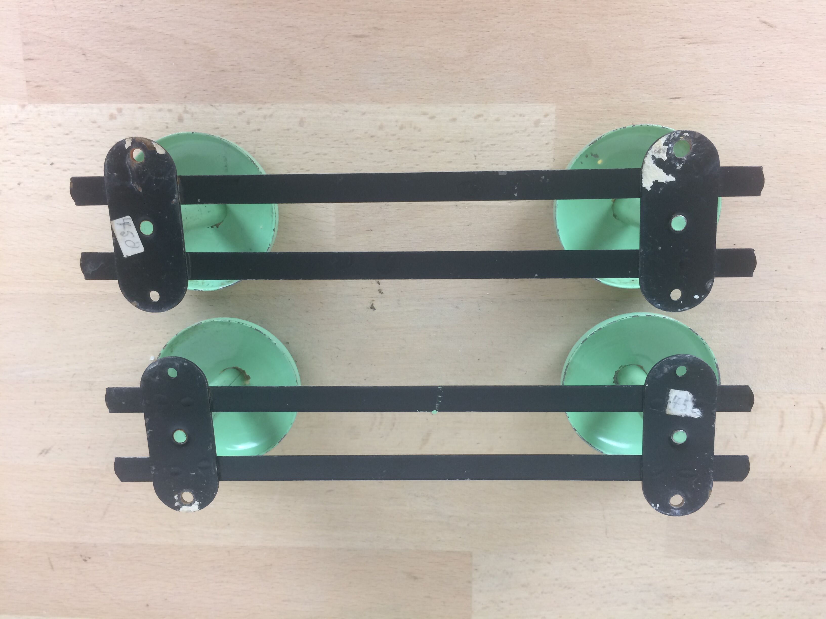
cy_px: 310
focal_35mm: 29
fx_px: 692
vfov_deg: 48.2
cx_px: 413
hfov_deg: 61.7
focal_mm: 4.15
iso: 50
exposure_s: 1/33
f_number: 2.2
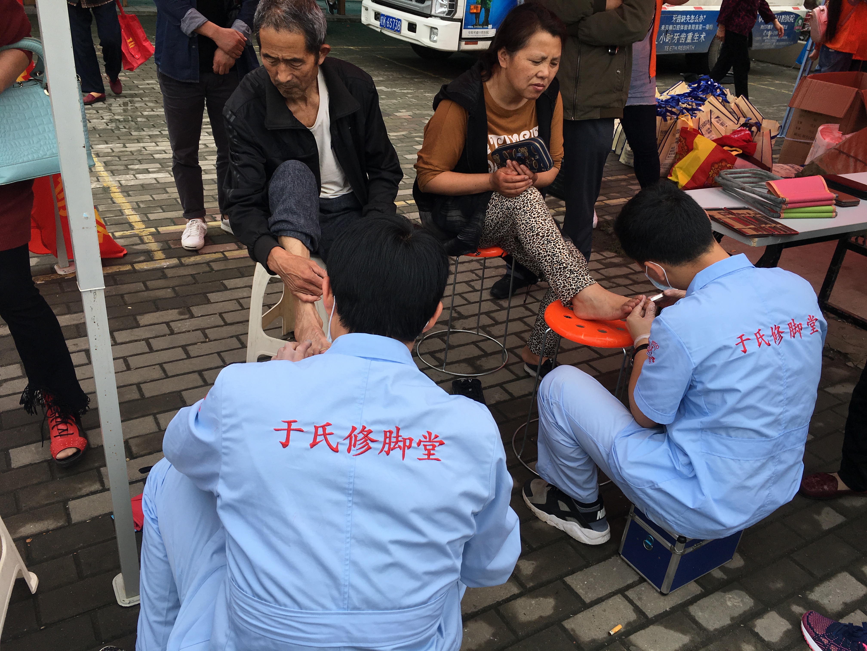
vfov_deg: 48.2
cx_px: 434
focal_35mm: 29
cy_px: 326
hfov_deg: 61.7
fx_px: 726
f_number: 2.2
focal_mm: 4.15
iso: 25
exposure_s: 1/950
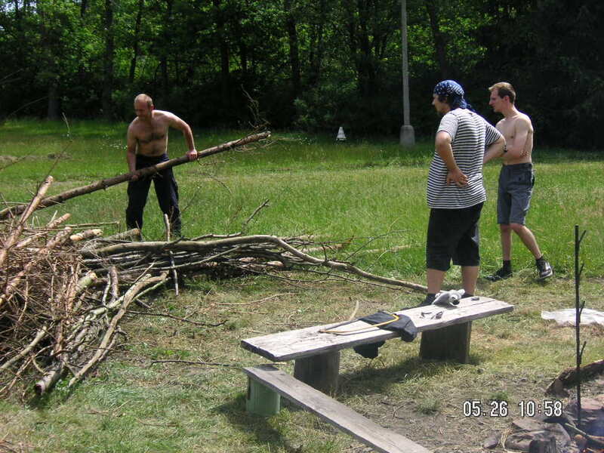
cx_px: 302
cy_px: 226
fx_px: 1064
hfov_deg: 31.7
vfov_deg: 24.0
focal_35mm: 61
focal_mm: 10.1
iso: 50
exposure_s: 1/500
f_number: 3.8
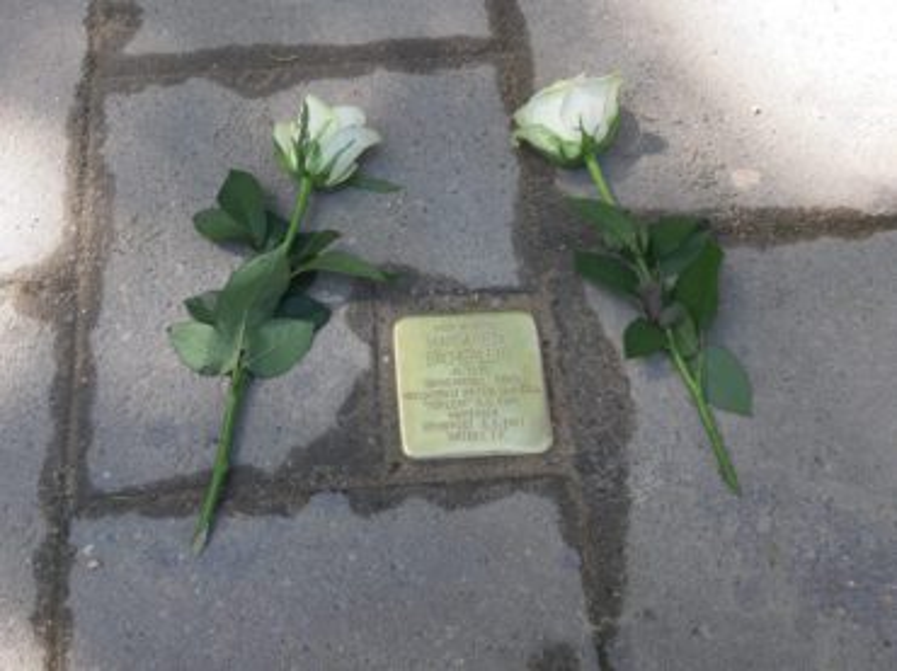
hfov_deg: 65.4
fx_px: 699
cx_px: 448
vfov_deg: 51.3
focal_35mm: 27
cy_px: 336
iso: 40
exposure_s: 1/217
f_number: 1.7
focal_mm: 3.93
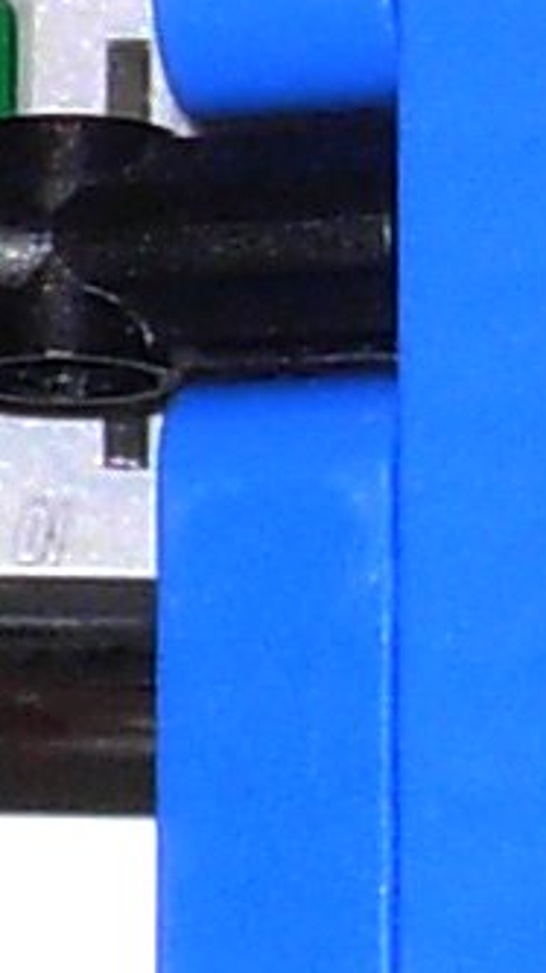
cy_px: -172
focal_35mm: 825
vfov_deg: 2.6
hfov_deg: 1.4
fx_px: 21261
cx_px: -2403
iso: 79
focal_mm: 13.5
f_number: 3.7
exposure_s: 1/45.2
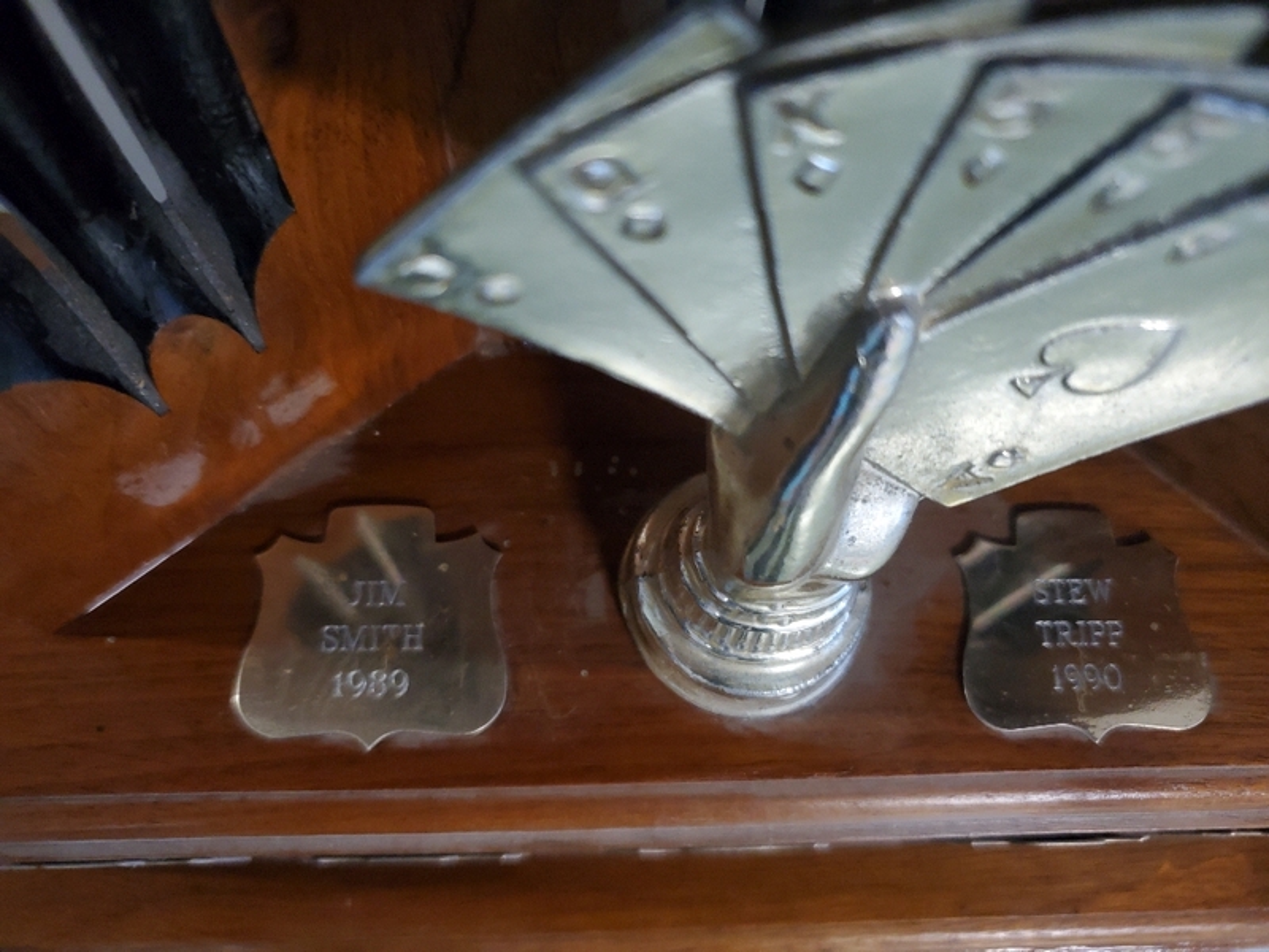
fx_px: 953
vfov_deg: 53.1
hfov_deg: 67.3
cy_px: 476
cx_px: 634
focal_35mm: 26
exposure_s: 1/10
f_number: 1.5
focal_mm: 4.3
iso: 800
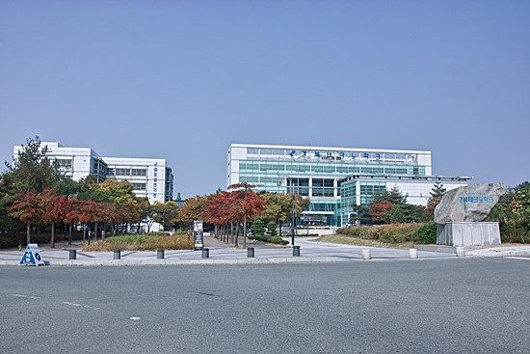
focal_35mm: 30
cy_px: 177
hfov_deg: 61.9
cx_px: 265
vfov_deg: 43.6
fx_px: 442
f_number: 9
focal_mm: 18
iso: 100
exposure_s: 1/250
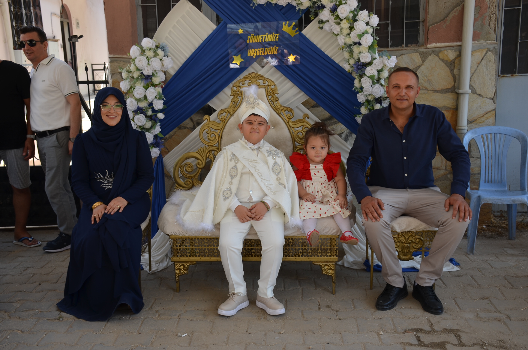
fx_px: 593
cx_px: 264
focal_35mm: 40
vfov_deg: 32.9
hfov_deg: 48.0
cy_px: 175
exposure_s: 1/125
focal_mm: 27
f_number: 5.6
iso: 125
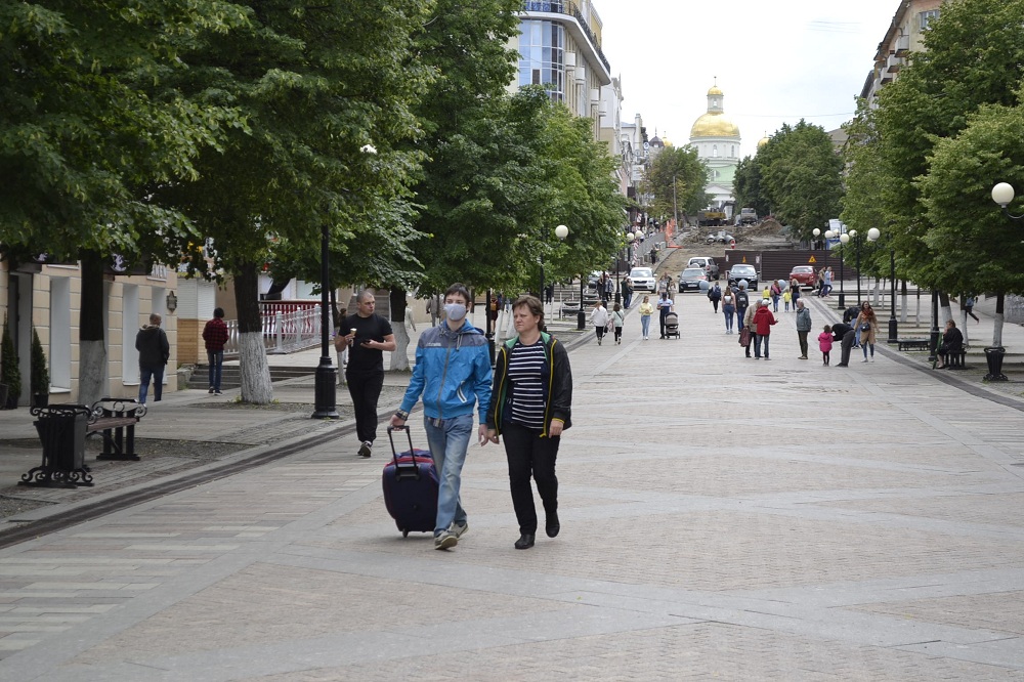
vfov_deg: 16.5
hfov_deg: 24.6
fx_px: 2346
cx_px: 512
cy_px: 341
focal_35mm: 82
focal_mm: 55
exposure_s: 1/160
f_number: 6.3
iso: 100
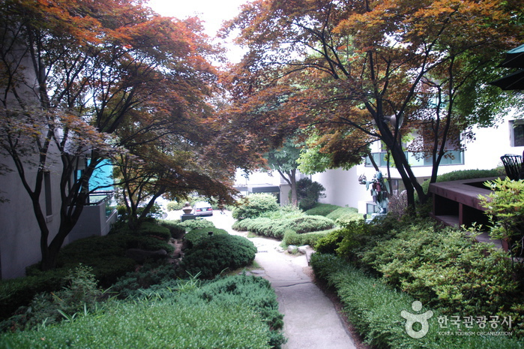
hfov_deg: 67.4
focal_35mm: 27
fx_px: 393
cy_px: 174
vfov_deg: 47.9
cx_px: 262
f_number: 3.5
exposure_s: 1/50
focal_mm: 18
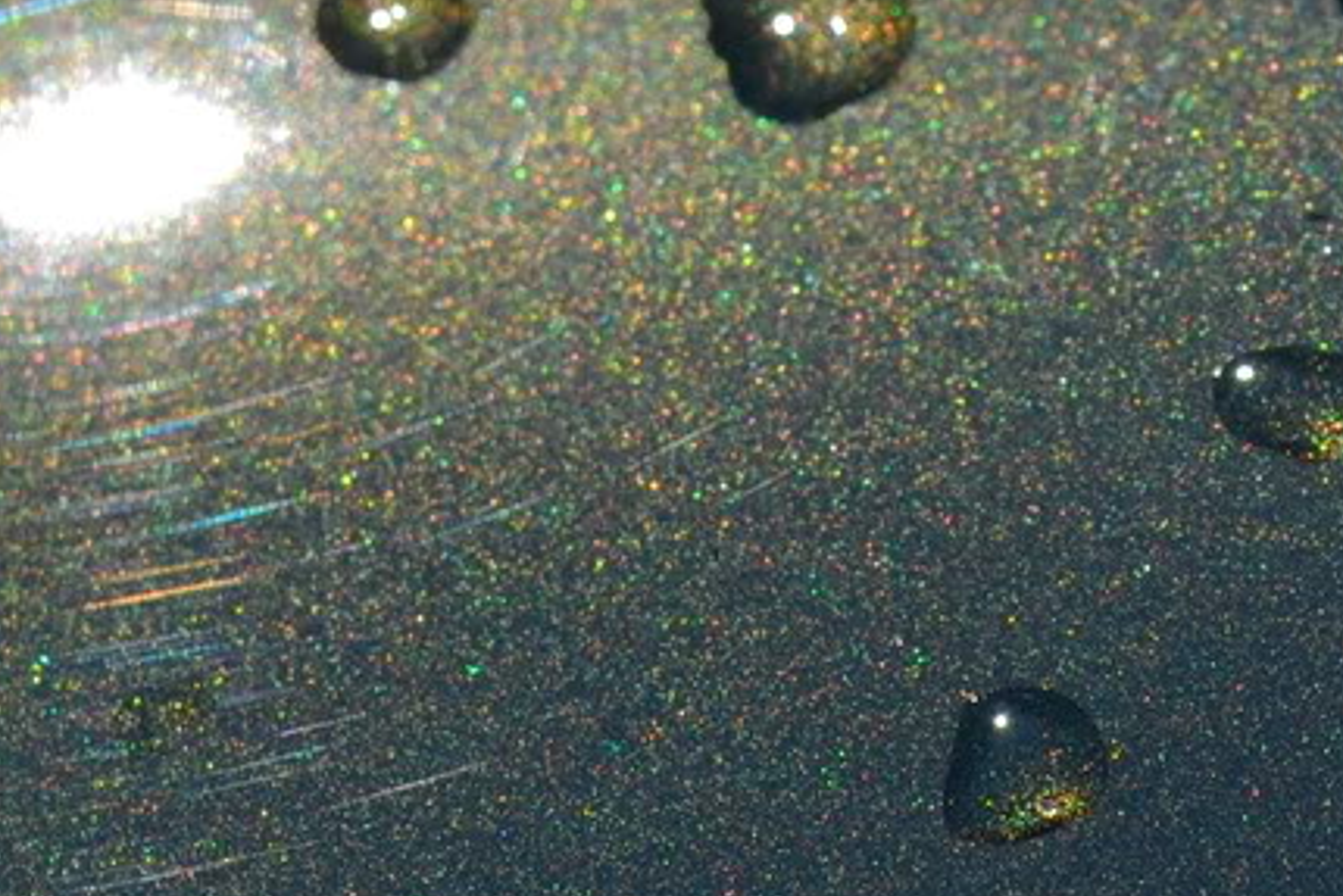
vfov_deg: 4.5
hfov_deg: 6.7
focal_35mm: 306
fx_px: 11419
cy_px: -229
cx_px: 800
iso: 100
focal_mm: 48
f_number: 11
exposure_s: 1/500
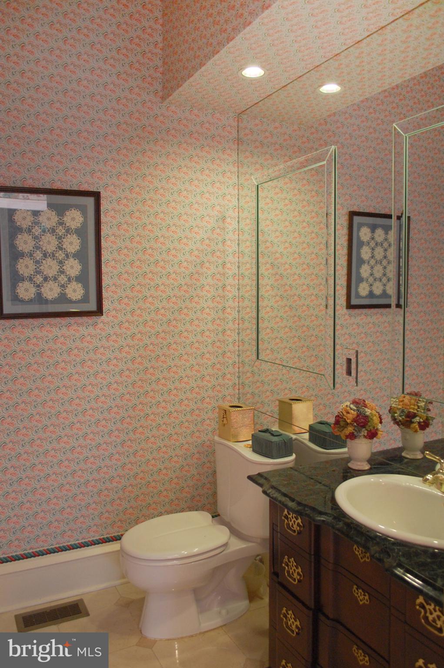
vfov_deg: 67.4
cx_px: 222
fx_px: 500
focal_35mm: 27
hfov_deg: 47.8
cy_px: 334
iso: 720
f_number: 3.5
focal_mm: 18
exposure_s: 1/60
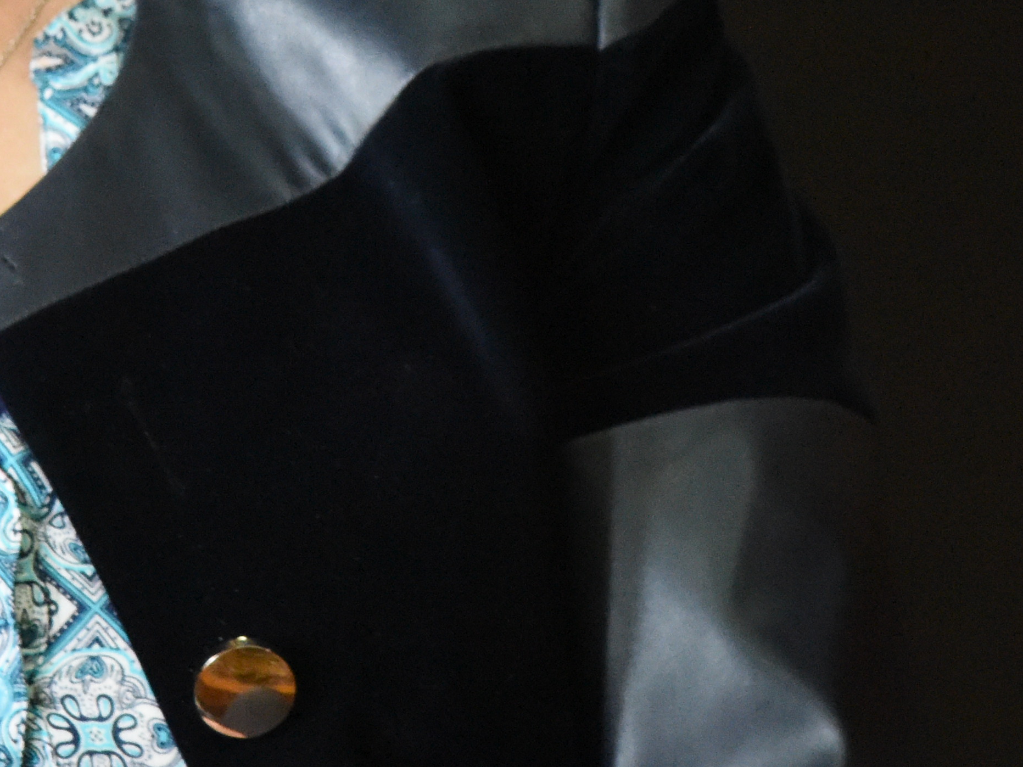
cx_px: 497
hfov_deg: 5.0
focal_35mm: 399
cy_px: -131
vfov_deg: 3.7
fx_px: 11791
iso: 6400
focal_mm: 105
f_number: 7.1
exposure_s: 1/200
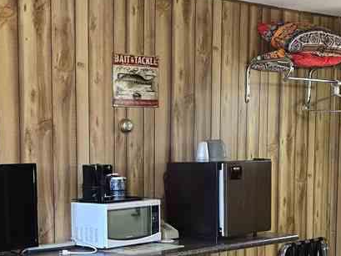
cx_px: 58
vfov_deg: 20.1
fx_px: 709
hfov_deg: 26.4
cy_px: 230
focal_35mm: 72
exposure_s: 1/120
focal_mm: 6.3
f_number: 1.7
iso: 500
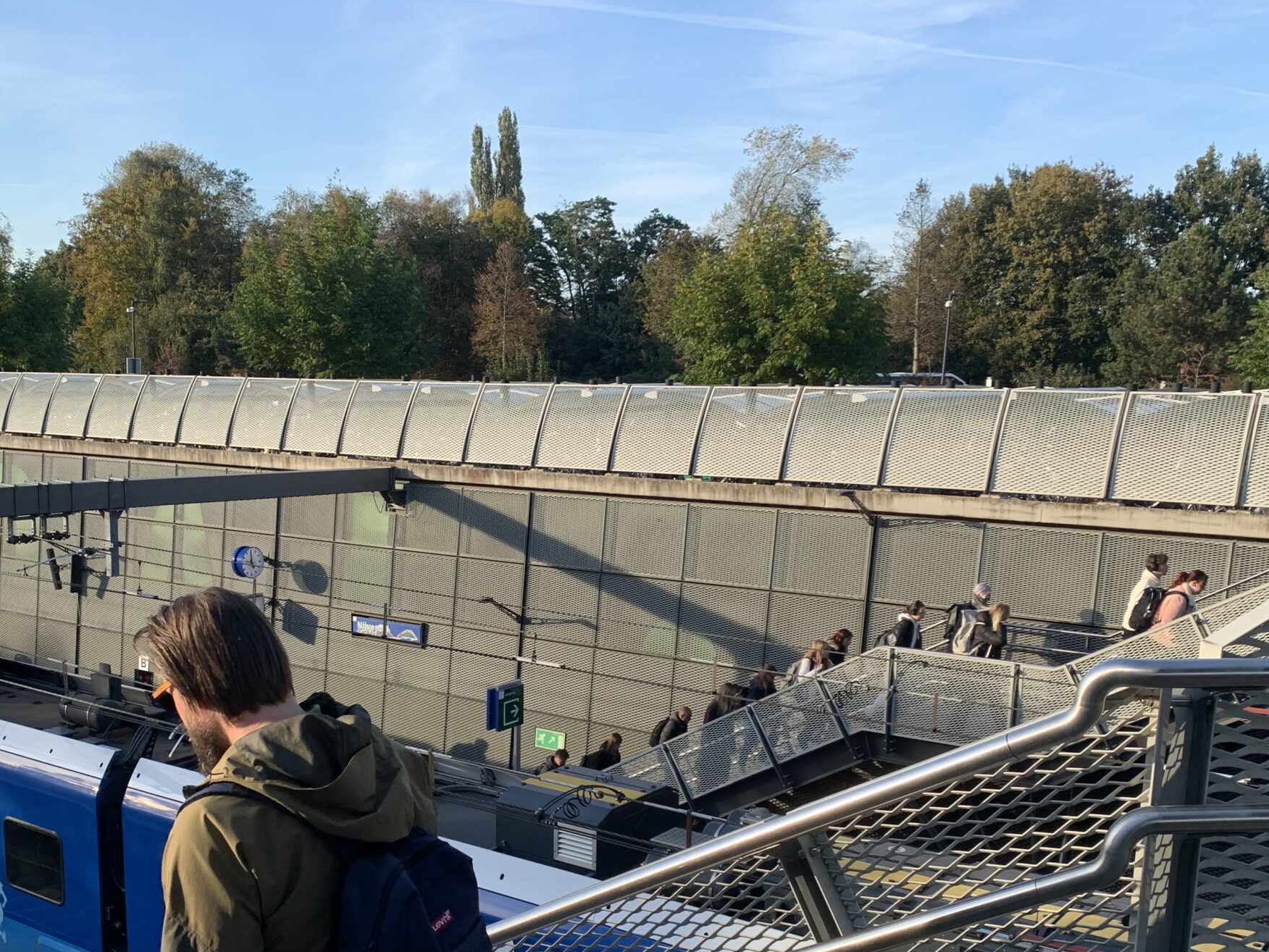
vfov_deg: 37.2
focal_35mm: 38
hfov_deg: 48.8
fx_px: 1393
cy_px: 658
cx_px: 532
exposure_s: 1/732
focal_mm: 4.25
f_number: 1.8
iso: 25
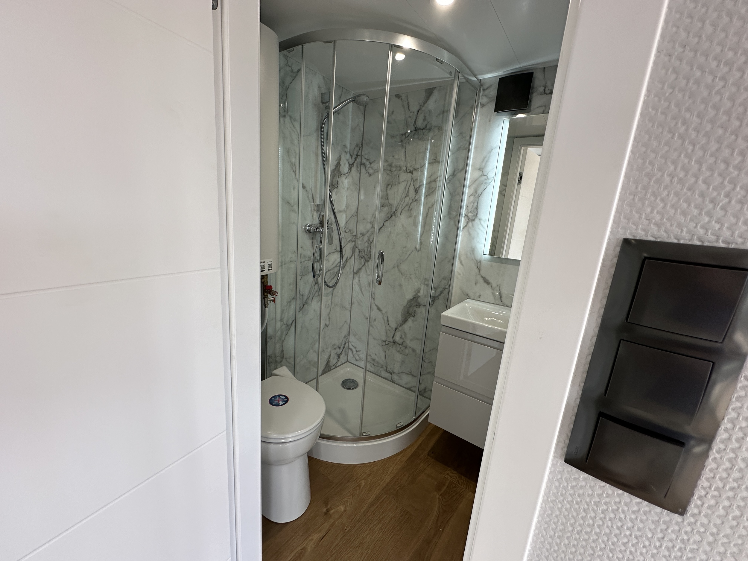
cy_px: 280
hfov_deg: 102.1
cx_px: 374
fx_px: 303
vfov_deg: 85.7
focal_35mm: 14
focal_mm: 2.22
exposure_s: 1/99
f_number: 2.2
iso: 100
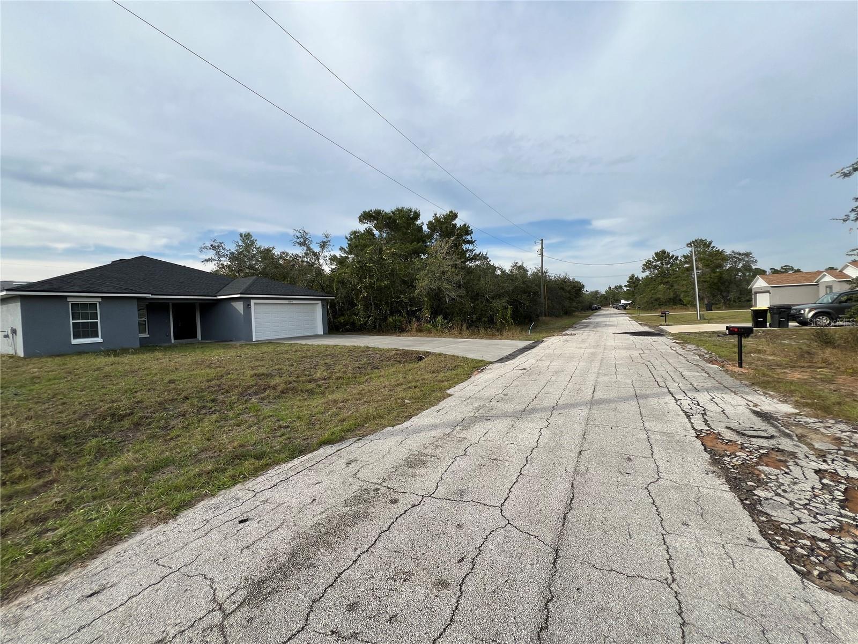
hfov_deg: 106.2
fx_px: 322
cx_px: 429
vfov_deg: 89.9
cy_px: 322
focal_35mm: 13
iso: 32
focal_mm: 1.57
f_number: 1.8
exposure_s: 1/951
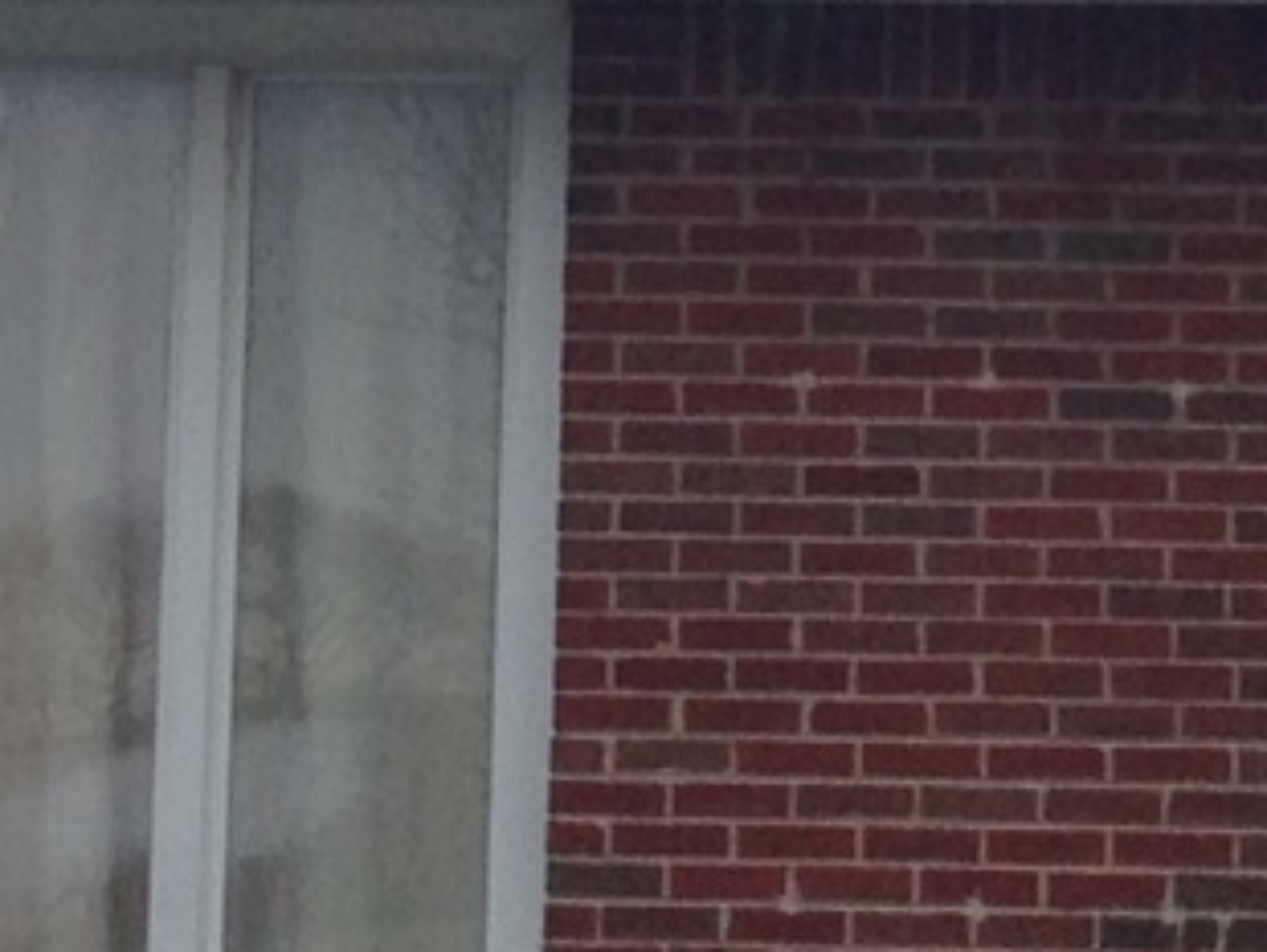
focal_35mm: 231
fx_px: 8462
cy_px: -351
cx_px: 809
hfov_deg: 8.6
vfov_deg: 6.4
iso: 50
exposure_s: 1/406
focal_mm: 4.28
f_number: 2.4
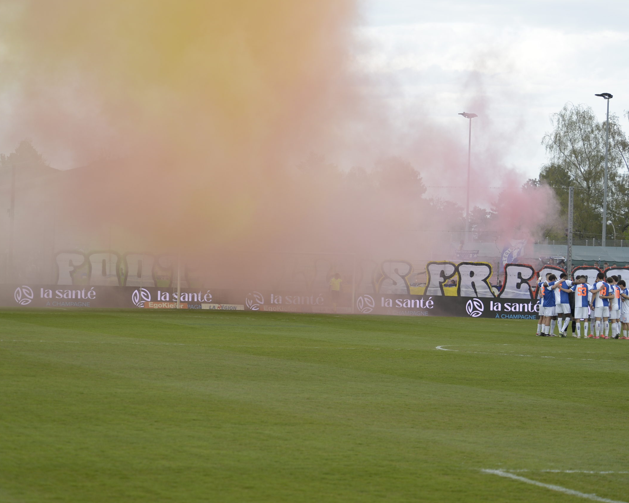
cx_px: 271
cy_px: 251
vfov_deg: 10.5
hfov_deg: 13.1
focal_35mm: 147
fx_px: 2736
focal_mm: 130
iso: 450
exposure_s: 1/640
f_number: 5
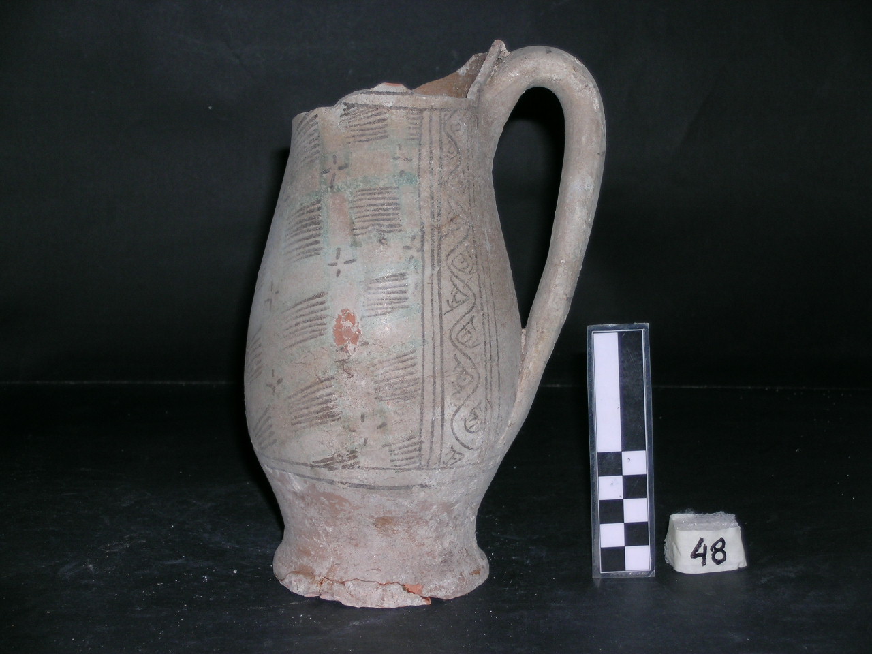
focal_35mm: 70
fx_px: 1763
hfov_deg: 27.8
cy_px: 327
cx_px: 436
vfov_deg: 21.0
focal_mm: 14.5
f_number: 3.9
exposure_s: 1/121
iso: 50
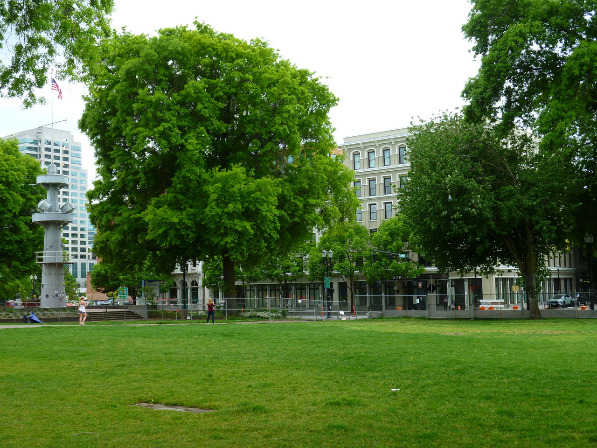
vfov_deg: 32.2
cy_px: 224
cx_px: 298
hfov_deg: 42.1
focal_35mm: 45
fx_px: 776
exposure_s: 1/100
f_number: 4.2
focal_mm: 8.1
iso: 80
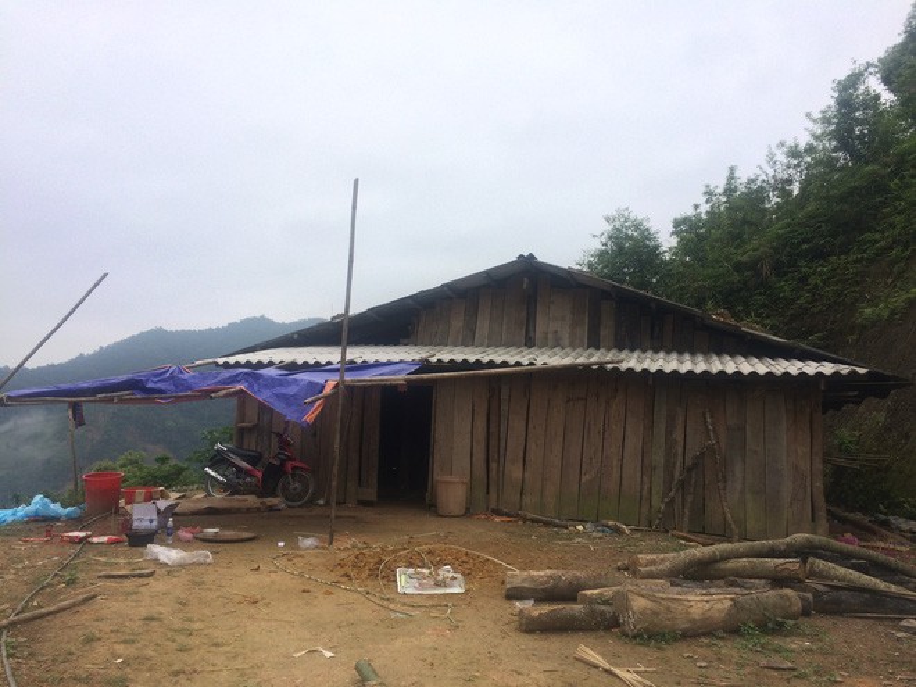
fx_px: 767
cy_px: 344
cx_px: 458
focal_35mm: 29
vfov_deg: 48.2
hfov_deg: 61.7
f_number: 2.2
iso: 32
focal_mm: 4.15
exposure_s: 1/100
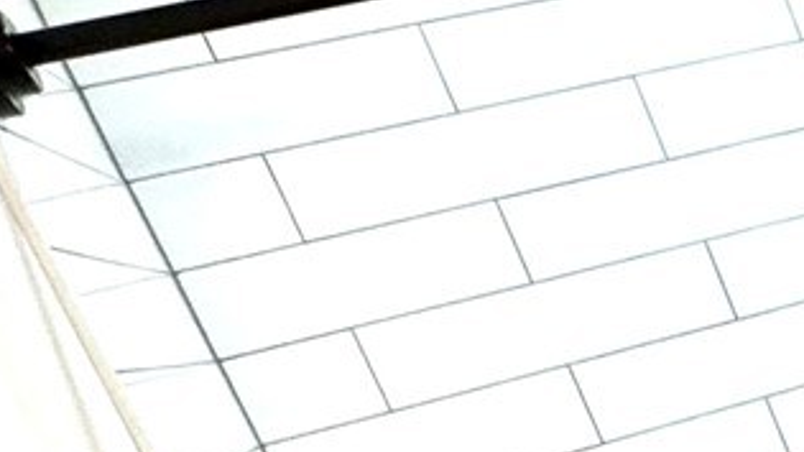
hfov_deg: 16.4
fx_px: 1982
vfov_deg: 12.0
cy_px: 815
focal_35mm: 93
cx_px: 1687
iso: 80
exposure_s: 1/120
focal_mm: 2.22
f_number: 2.2
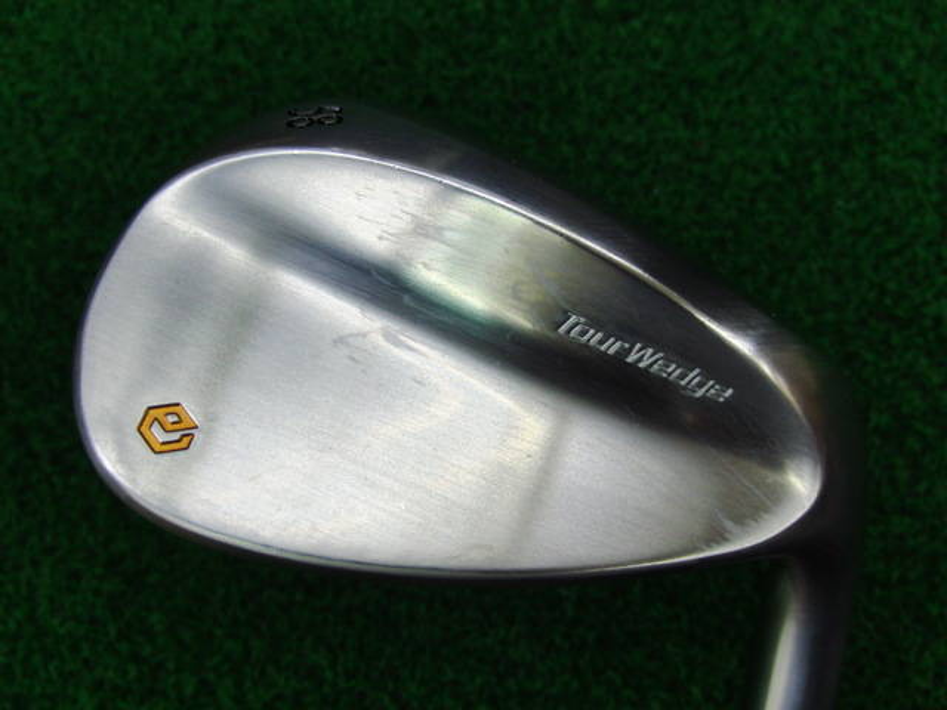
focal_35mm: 37
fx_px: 1012
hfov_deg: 50.1
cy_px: 355
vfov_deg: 38.7
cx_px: 474
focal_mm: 6.42
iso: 125
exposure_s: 1/80
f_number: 3.6
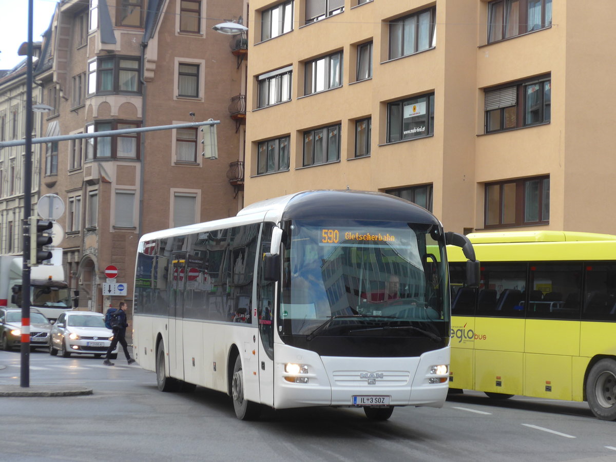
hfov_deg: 21.8
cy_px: 231
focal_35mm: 90
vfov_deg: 16.4
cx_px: 308
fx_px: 1602
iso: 160
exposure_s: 1/200
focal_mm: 18
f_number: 4.6
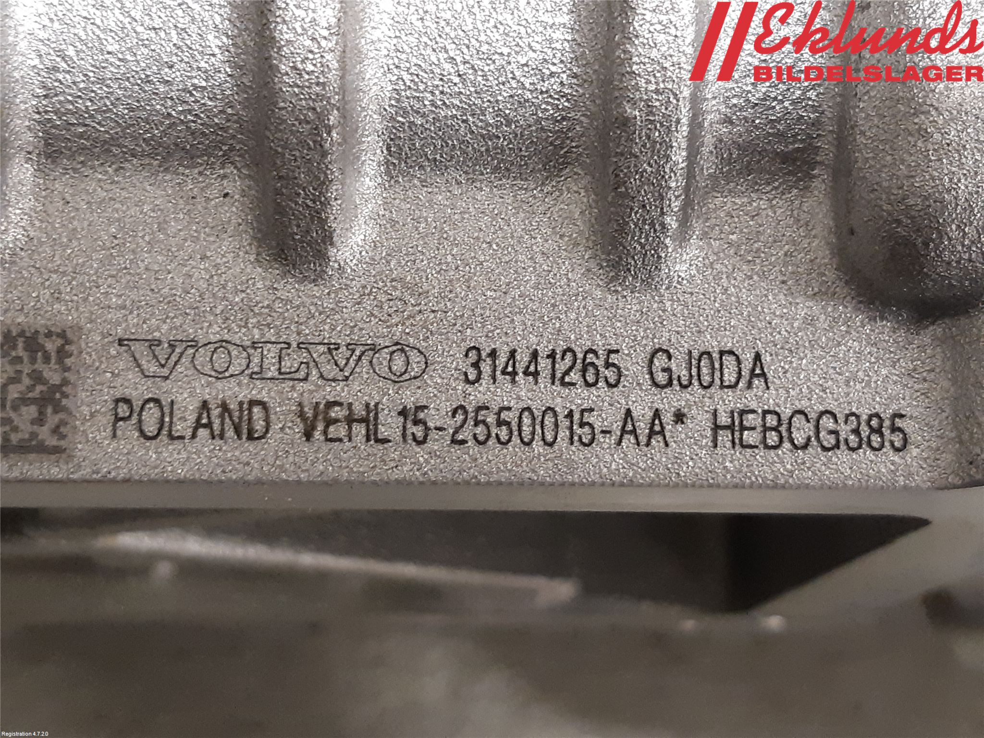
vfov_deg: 53.1
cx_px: 492
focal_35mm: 26
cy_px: 369
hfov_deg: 67.3
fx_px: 739
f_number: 1.7
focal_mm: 3.93
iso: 250
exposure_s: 1/50
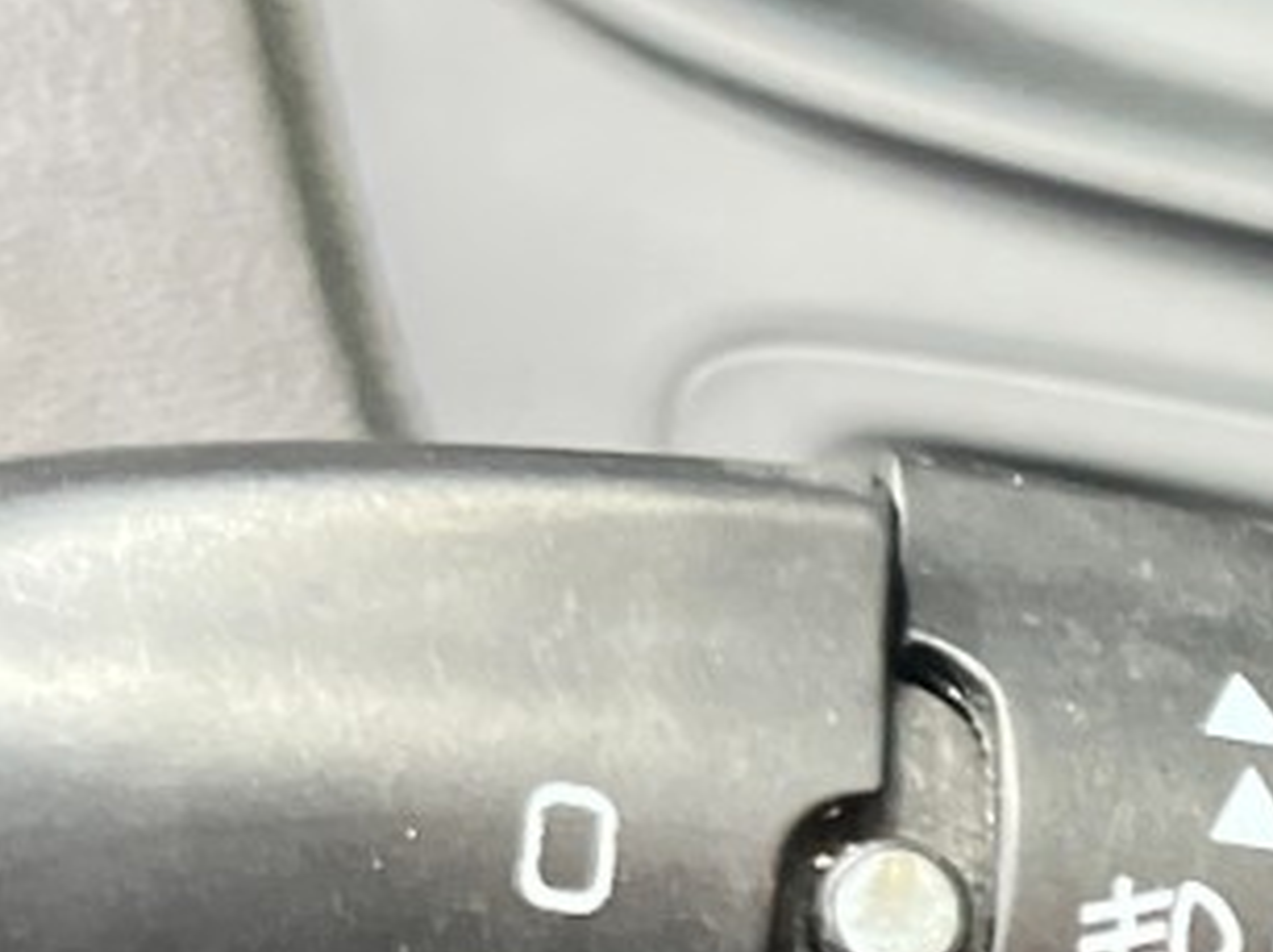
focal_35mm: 136
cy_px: 1139
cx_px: 2321
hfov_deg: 13.1
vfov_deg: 10.7
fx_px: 4997
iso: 500
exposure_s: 1/50
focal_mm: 5.1
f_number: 1.6
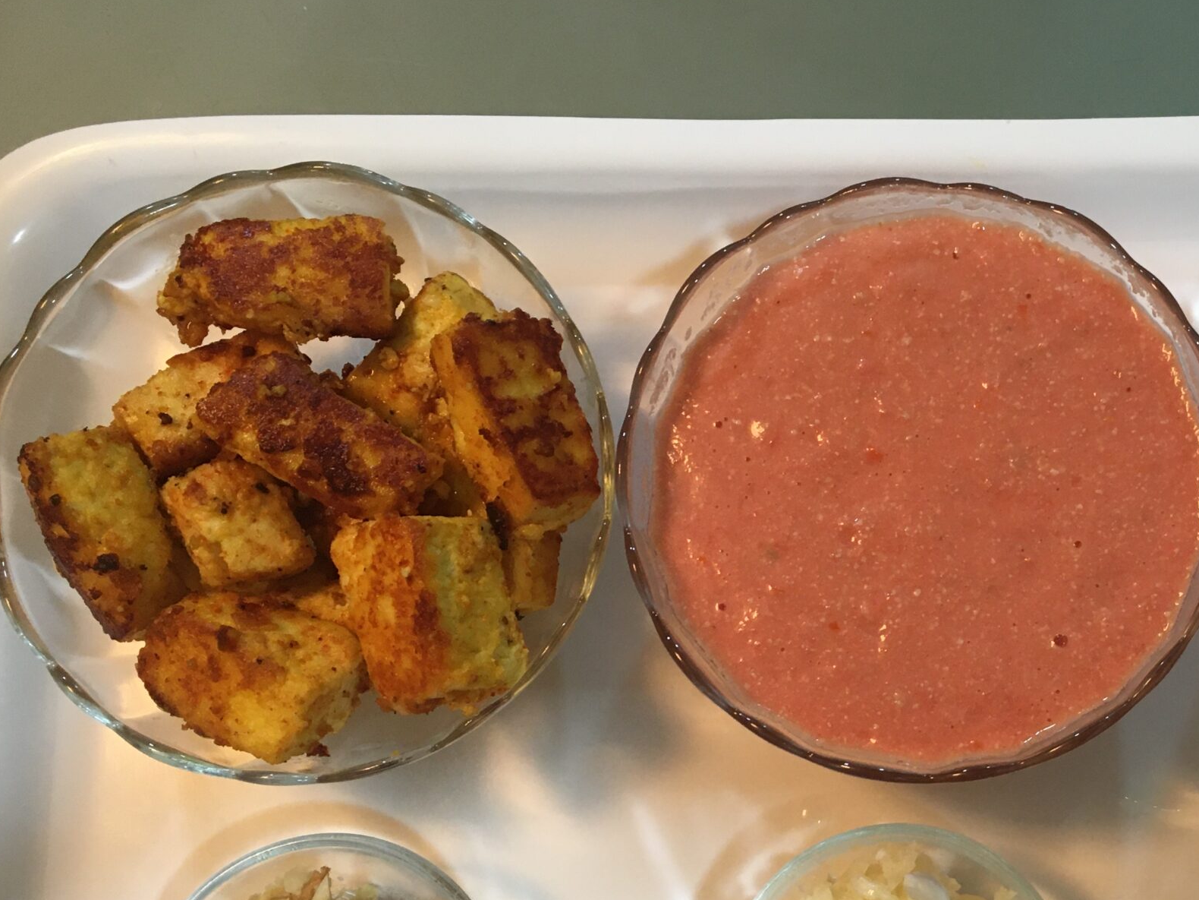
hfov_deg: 38.9
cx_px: 952
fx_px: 1628
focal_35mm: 47
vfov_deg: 30.3
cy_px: 696
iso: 125
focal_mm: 4.15
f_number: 2.2
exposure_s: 1/33
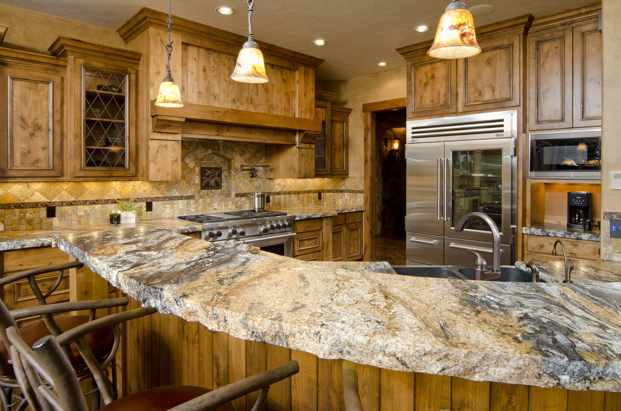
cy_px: 206
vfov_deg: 59.3
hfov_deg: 81.3
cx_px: 310
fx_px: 361
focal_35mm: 21
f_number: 10
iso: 400
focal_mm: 14
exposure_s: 1/8
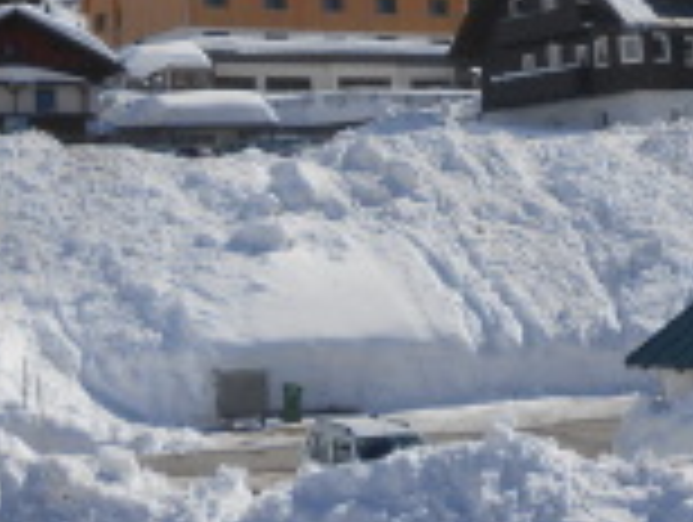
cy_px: 76
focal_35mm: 81
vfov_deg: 18.0
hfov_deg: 24.1
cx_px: 369
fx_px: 1624
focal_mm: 4.6
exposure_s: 1/250
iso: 80
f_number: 11.5
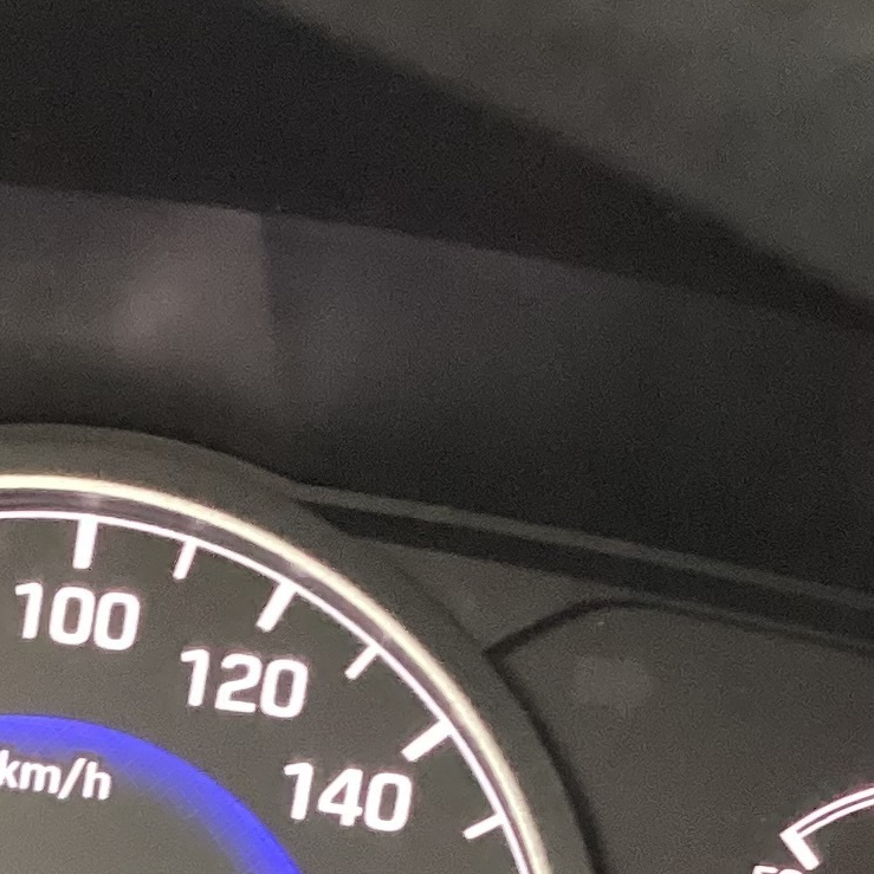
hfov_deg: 14.0
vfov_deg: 13.1
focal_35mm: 121
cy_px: 1542
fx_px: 3456
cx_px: -182
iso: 250
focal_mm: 3.3
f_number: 2.4
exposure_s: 1/50
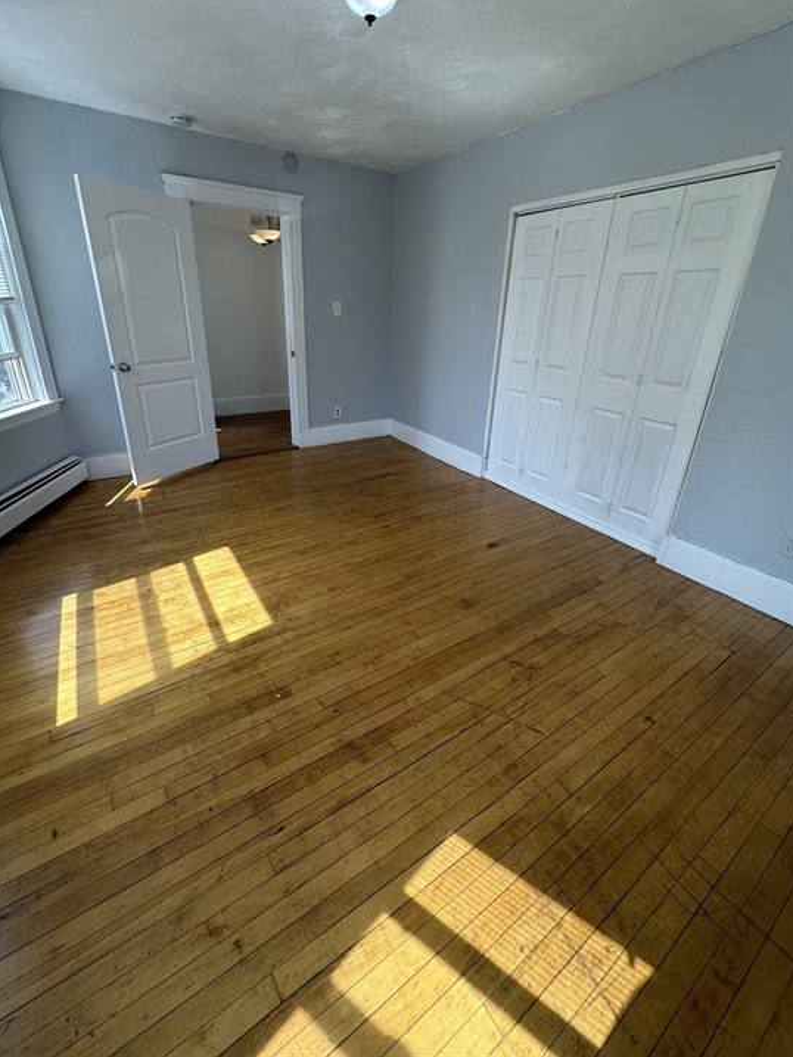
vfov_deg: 98.0
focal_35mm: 15
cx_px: 374
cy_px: 492
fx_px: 458
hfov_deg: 81.7
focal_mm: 2.22
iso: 40
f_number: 2.2
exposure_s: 1/171
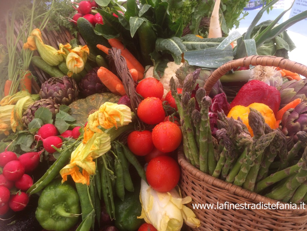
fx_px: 257
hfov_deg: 61.7
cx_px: 154
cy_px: 116
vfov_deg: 48.2
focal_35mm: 29
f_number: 2.2
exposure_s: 1/249
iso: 32
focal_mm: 4.15
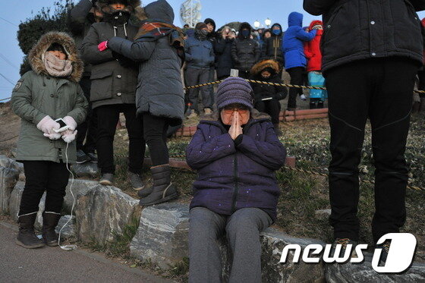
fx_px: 413
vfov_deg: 37.8
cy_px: 142
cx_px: 212
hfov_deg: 54.4
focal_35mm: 35
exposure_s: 1/100
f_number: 4
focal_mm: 35
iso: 6400
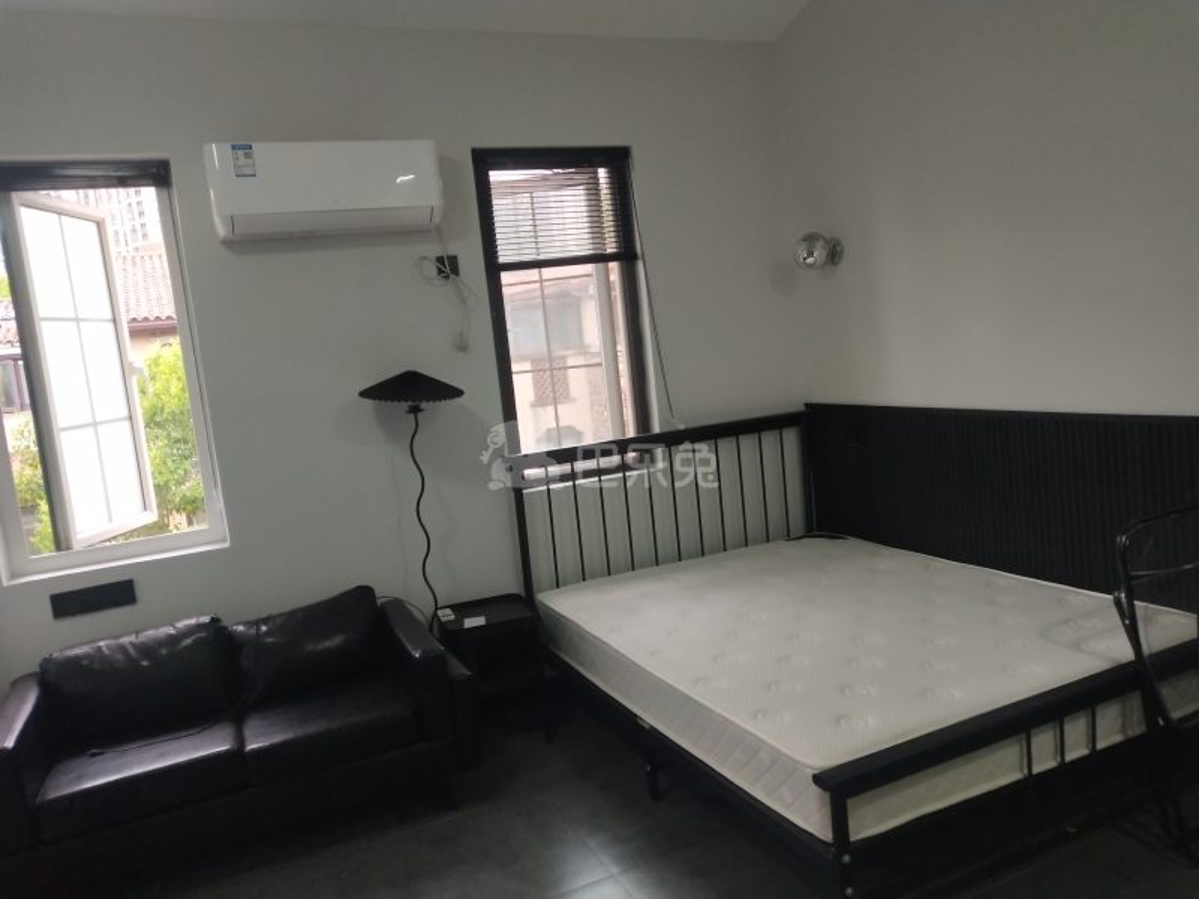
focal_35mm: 30
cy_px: 450
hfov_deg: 60.0
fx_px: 1039
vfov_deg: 46.8
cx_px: 600
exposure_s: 1/100
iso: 193
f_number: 1.8
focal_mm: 3.95
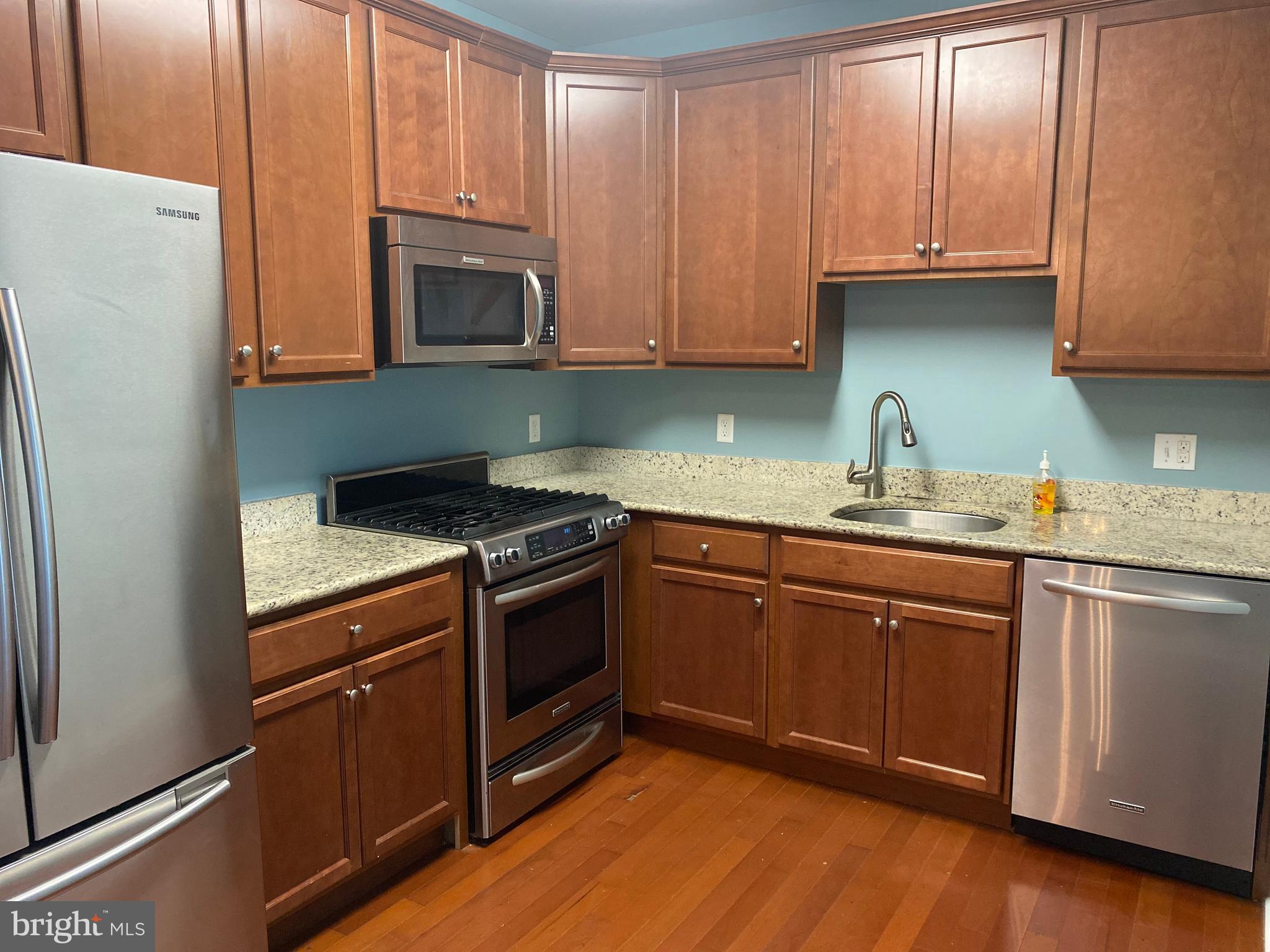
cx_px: 635
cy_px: 476
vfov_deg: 53.1
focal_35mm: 26
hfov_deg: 67.3
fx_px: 954
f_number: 1.8
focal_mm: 4.25
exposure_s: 1/60
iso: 320
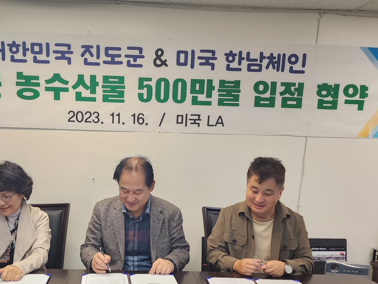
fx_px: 426
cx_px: 146
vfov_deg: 36.3
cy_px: 201
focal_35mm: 39
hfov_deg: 47.5
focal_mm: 6.4
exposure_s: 1/120
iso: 125
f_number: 1.8
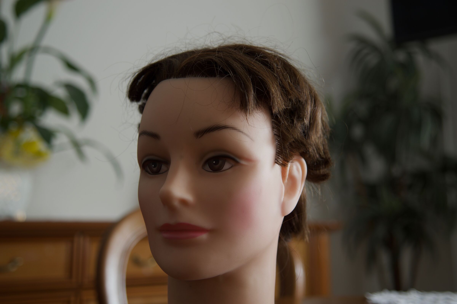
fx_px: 571
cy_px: 152
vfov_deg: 29.8
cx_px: 228
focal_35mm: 45
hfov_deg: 43.6
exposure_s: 1/6
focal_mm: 30
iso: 100
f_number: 2.8
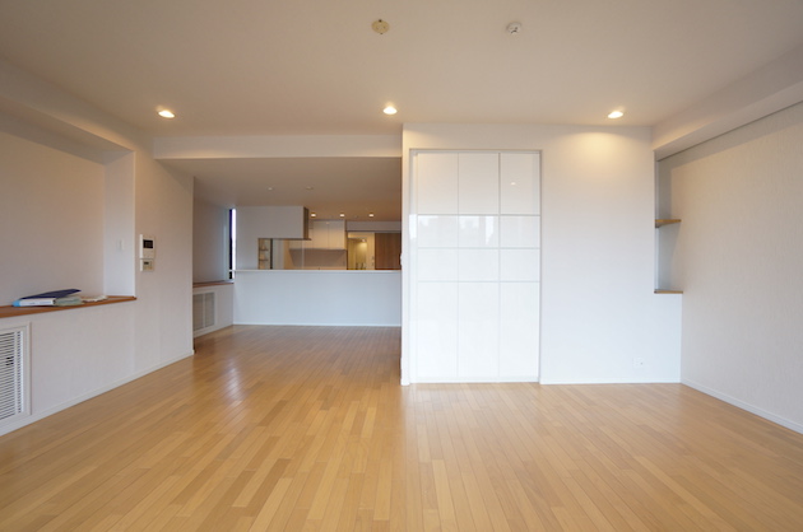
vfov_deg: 77.1
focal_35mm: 15
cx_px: 402
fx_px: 334
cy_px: 266
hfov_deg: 100.5
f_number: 4
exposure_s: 1/60
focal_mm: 10
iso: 200
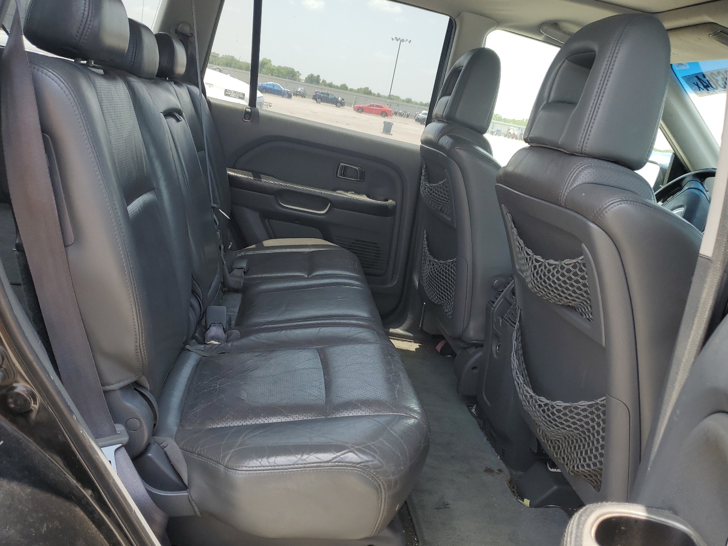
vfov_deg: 49.7
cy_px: 262
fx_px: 589
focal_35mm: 28
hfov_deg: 63.4
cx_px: 337
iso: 50
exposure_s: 1/500
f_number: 1.5
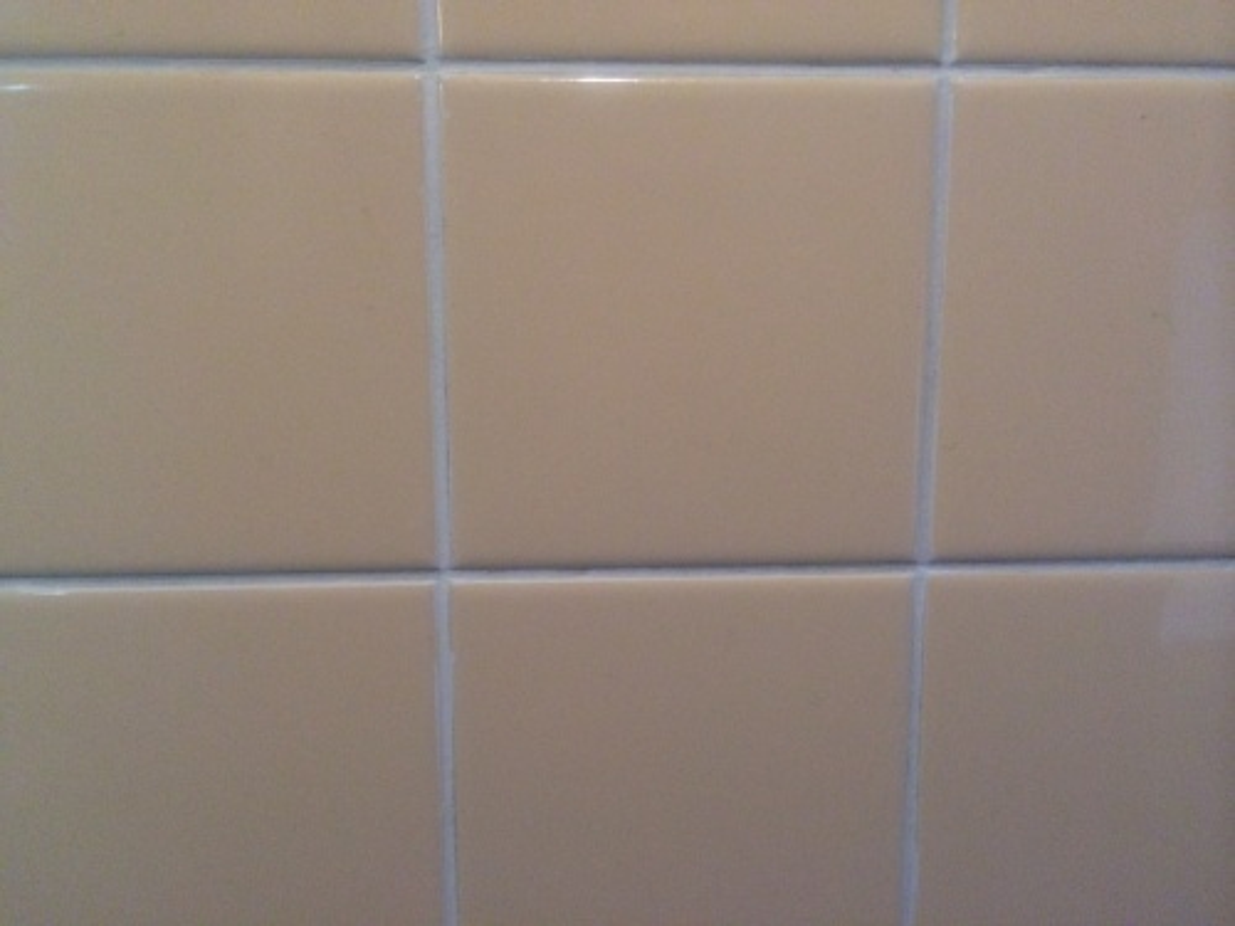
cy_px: 463
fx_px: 1070
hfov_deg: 60.0
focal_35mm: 30
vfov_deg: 46.8
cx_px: 618
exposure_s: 1/30
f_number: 2.2
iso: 320
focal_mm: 4.12
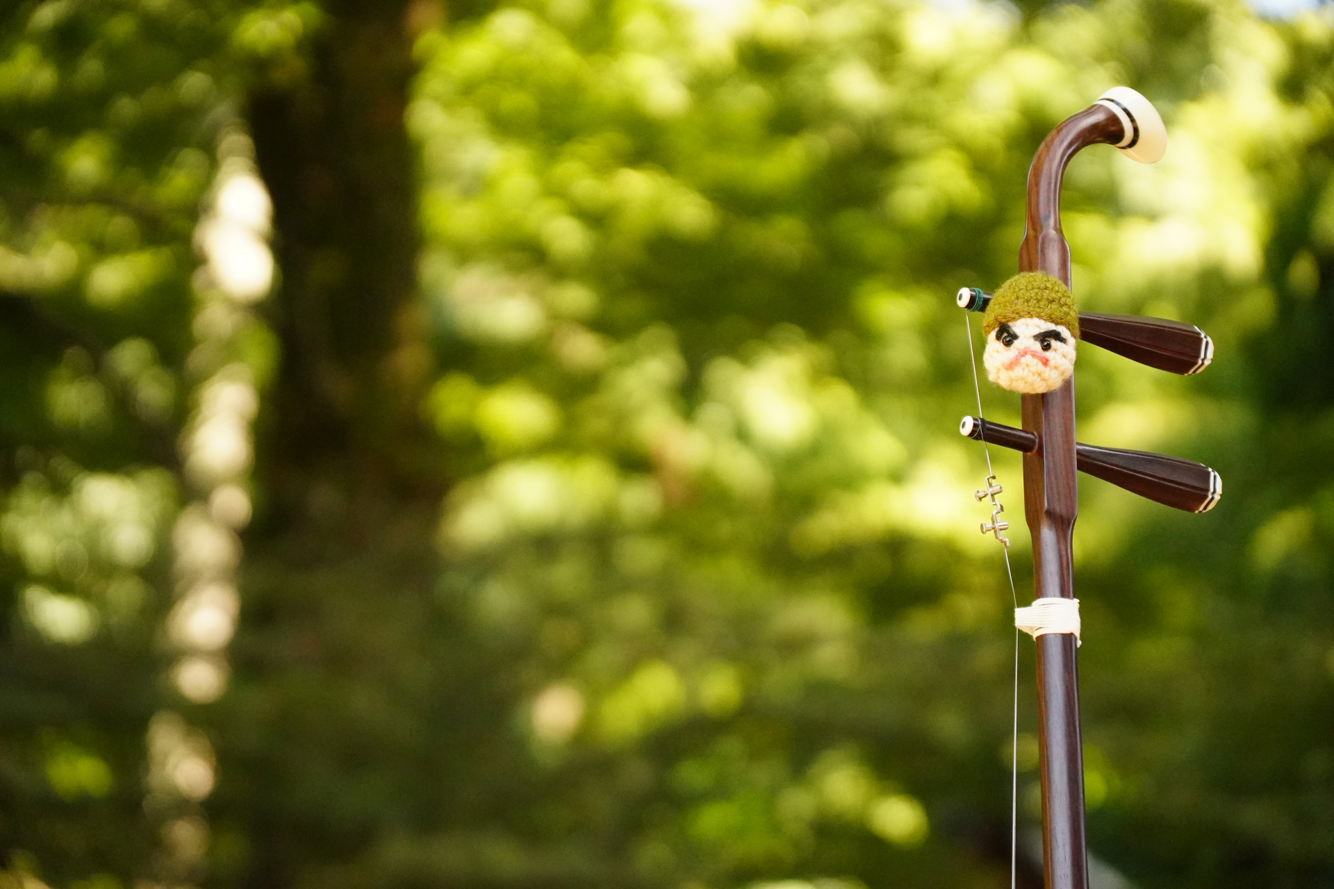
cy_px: 444
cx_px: 667
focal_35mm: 105
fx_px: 3891
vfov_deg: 13.0
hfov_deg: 19.5
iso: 5000
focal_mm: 70
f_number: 2.8
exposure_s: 1/4000
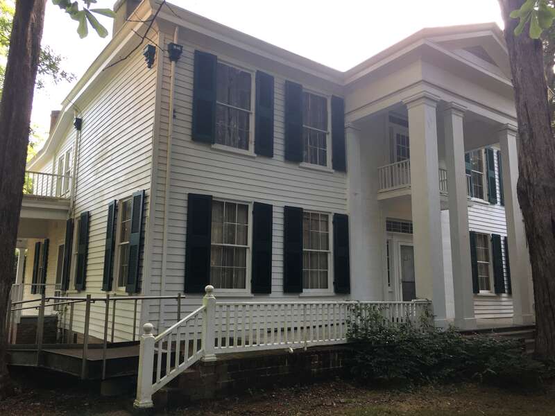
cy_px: 208
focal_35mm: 29
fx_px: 465
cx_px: 278
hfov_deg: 61.7
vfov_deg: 48.2
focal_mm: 4.15
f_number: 2.2
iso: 32
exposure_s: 1/120
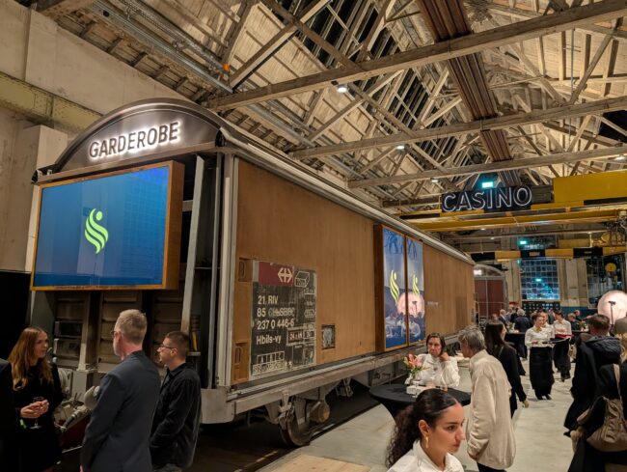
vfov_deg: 56.9
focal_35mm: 24
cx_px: 314
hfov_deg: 71.5
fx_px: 435
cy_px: 236
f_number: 1.68
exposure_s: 1/54.9
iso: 299
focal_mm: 6.9
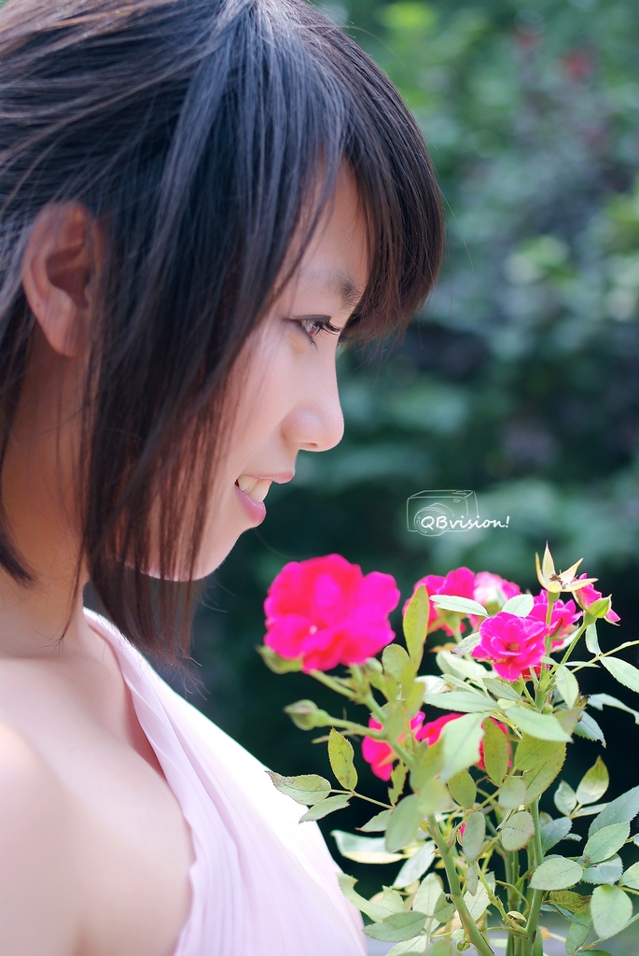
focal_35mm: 52
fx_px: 1381
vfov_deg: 38.2
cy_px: 478
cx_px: 320
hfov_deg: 26.1
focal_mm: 35
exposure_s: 1/500
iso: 100
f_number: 2.8
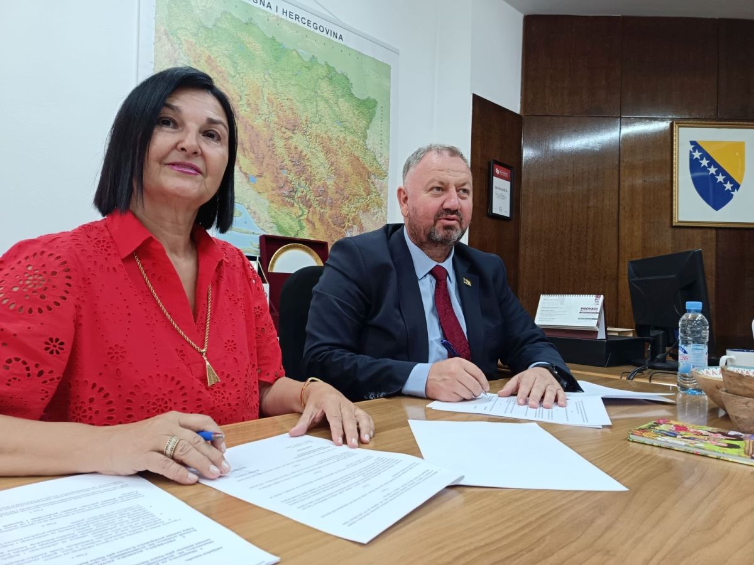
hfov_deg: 71.6
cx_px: 377
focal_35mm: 24
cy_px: 282
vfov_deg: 56.8
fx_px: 523
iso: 593
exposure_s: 1/50
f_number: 1.75
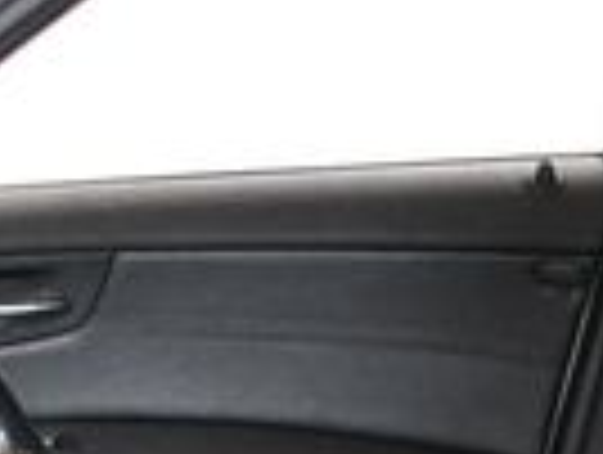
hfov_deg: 11.8
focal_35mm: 165
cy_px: 957
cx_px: 639
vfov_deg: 8.5
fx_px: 2879
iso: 2200
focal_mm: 18
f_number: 3.5
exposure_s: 1/125
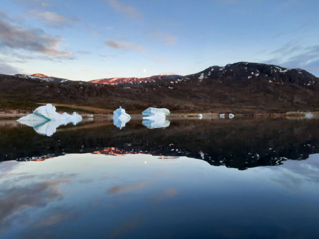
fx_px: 240
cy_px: 120
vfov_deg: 53.1
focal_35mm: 26
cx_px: 160
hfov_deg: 67.3
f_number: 1.7
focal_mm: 3.92
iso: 64
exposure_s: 1/100
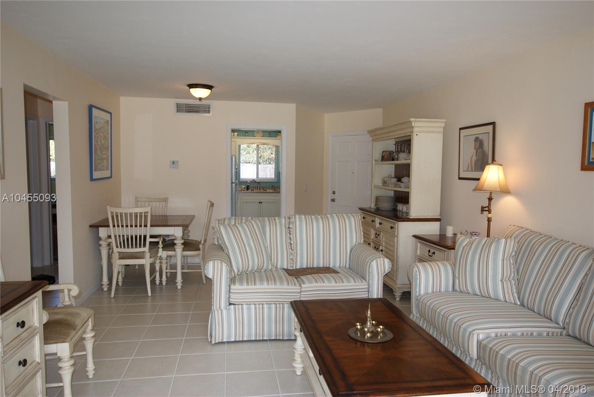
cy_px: 198
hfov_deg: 70.4
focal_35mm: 26
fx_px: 421
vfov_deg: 50.5
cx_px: 297
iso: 400
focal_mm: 17
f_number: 5.6
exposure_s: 1/80
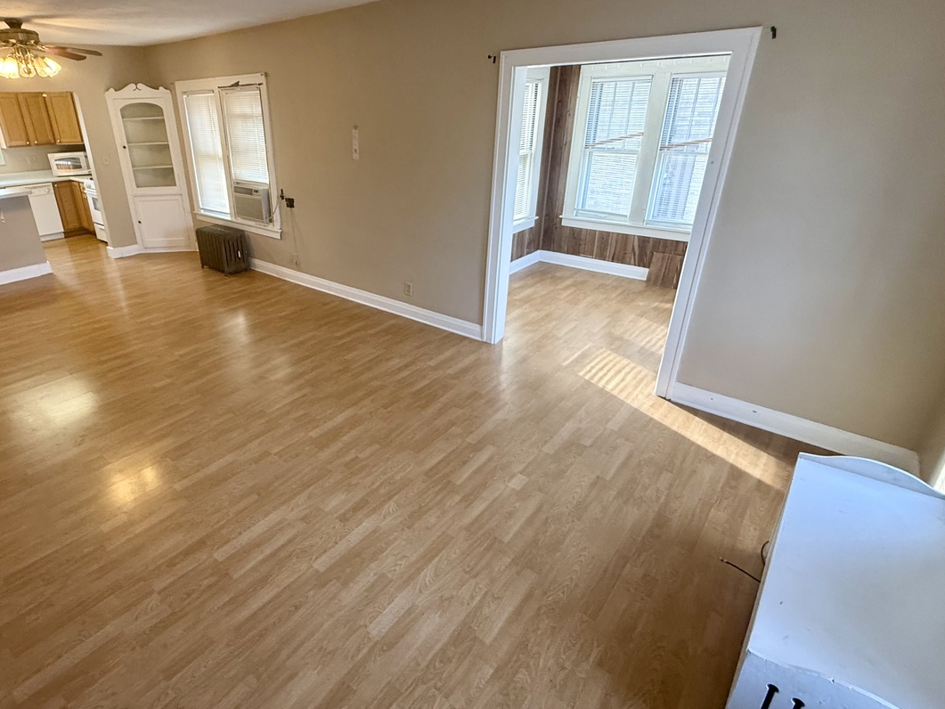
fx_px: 519
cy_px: 323
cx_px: 373
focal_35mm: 19
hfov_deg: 83.5
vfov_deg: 68.6
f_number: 2.2
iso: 200
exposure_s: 1/60
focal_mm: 2.22
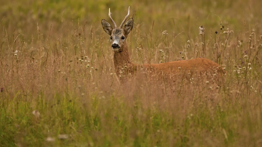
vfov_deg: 1.3
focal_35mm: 943
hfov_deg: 2.3
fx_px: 6551
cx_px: 131
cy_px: 63
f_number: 8
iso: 800
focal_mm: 600
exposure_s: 1/320
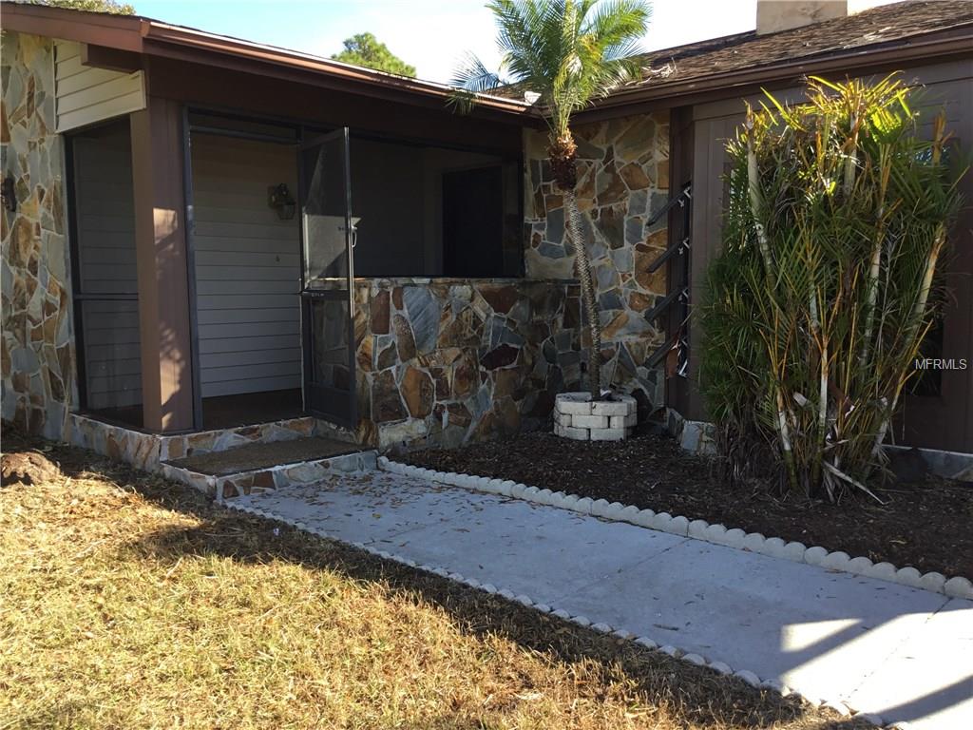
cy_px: 365
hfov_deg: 58.4
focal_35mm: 31
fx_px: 871
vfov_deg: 45.4
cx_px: 486
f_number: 2.4
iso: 25
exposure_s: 1/262
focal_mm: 3.3
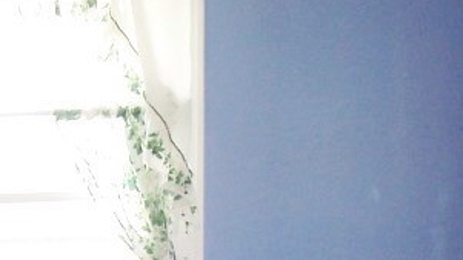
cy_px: 395
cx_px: 234
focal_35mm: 126
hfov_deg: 17.0
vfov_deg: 9.3
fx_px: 1546
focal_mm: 5.6
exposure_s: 1/60
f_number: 2.7
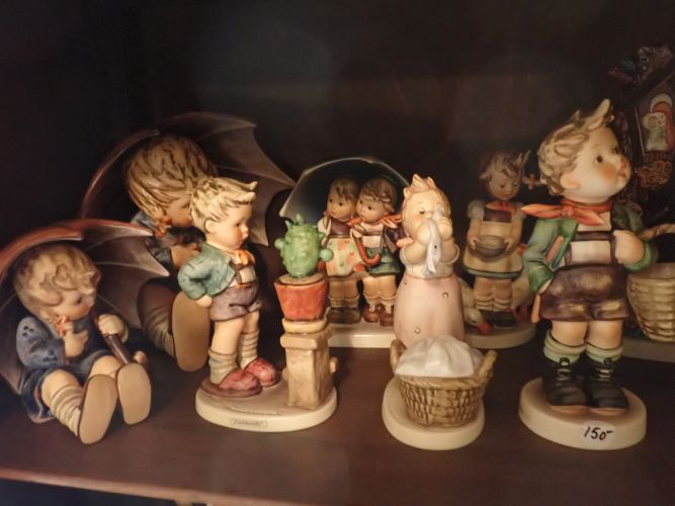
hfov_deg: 60.0
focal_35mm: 30
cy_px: 253
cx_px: 338
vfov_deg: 46.8
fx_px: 585
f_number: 2.3
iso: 1250
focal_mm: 5.4
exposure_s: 1/30
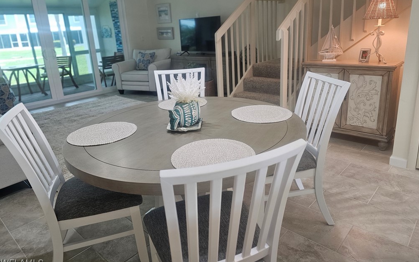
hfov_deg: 72.6
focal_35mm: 25
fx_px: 285
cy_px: 111
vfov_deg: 49.1
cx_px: 207
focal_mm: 6.3
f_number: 1.7
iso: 160
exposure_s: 1/120
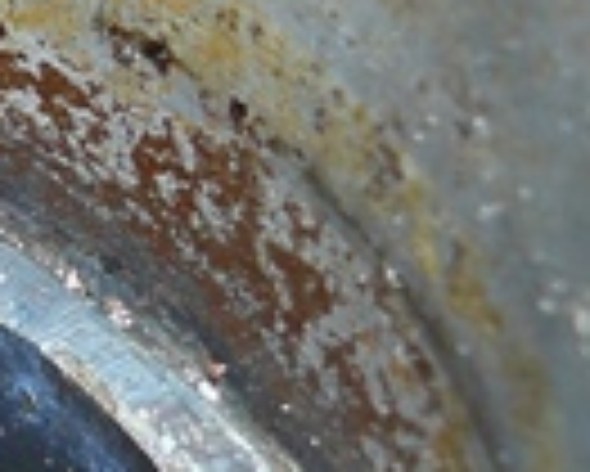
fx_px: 3443
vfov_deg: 7.9
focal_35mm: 197
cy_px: 124
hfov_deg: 8.9
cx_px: -804
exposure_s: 1/30
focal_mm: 6
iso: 100
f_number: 4
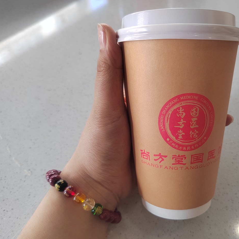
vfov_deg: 57.3
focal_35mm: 28
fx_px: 219
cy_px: 122
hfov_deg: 56.1
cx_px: 159
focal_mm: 5.52
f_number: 1.9
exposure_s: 1/120
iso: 691
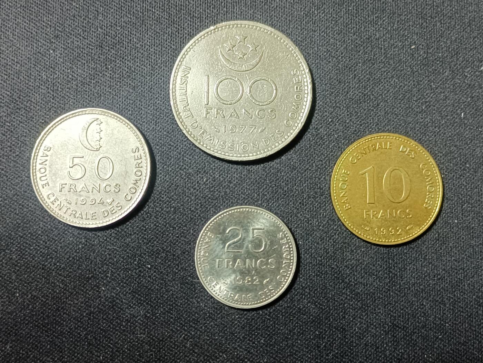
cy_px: 182
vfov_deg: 35.1
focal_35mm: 41
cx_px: 242
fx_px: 572
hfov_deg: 45.8
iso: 1887
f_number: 1.8
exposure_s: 1/33.3
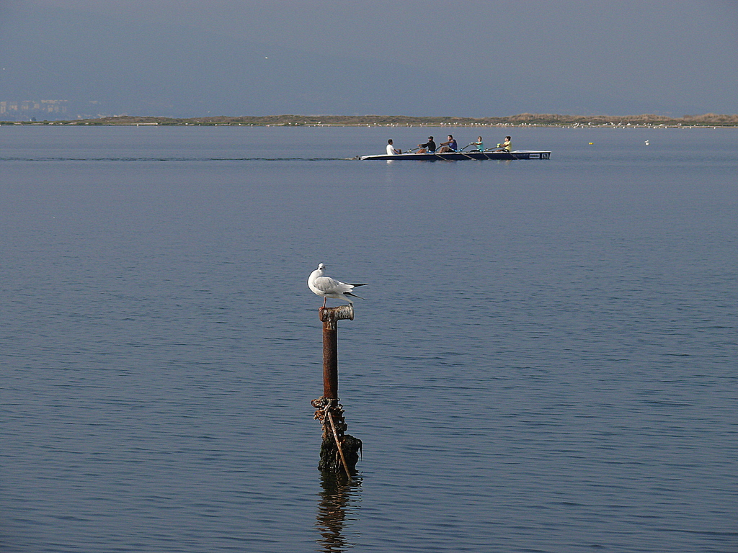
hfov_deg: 10.9
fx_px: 3880
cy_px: 276
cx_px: 369
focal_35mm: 182
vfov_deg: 8.2
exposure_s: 1/800
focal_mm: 38.4
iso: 100
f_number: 5.6
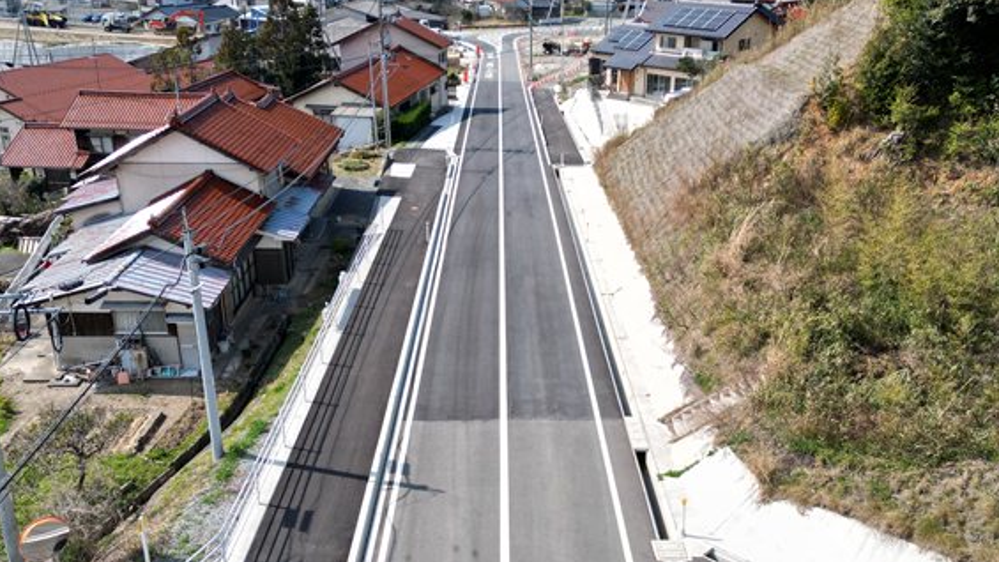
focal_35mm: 37
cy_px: 329
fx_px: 980
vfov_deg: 31.9
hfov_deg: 54.0
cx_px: 504
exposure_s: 1/2500
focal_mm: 6.72
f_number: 1.7
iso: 100
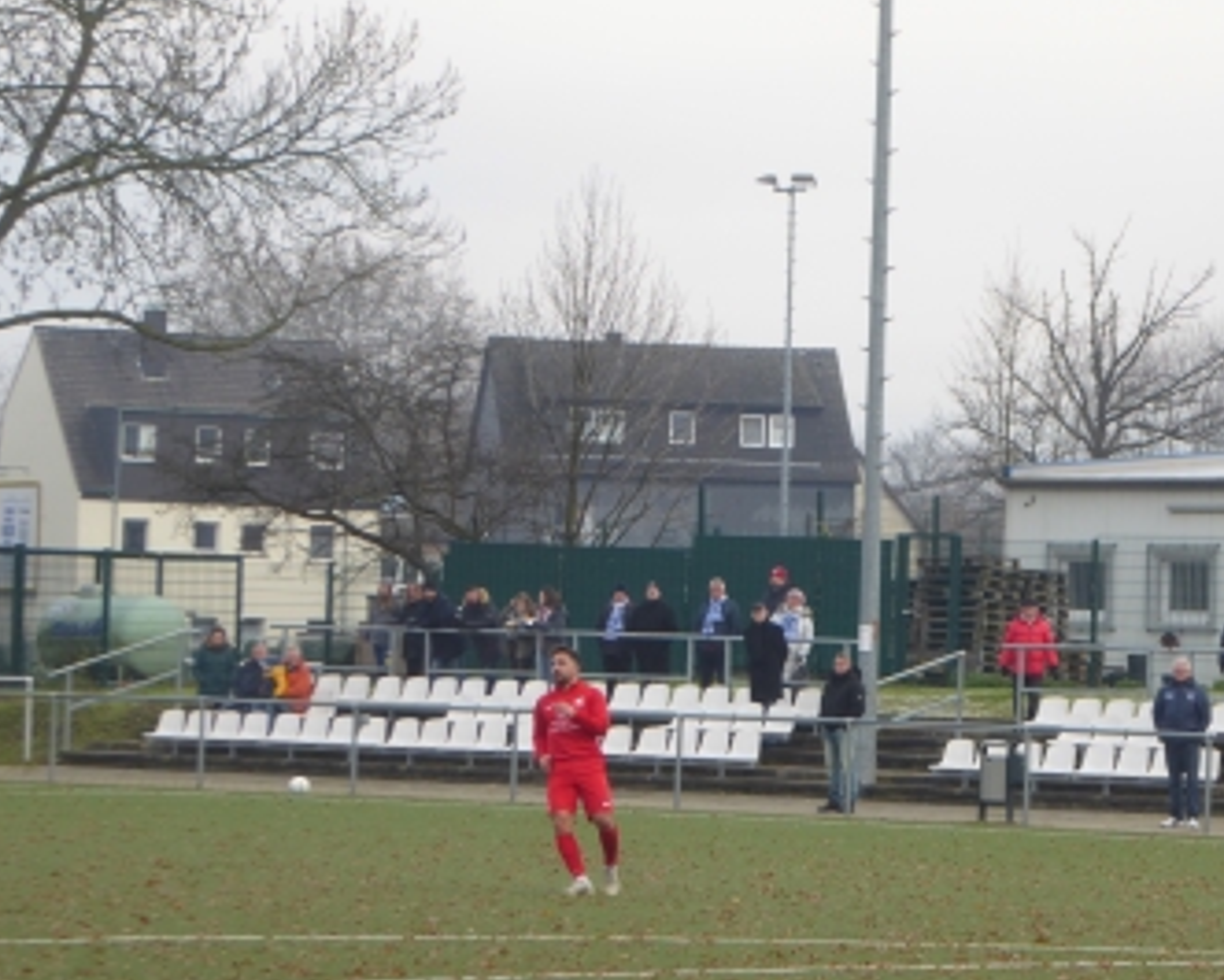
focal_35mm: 190
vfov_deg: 8.1
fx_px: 6885
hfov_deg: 10.2
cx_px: 802
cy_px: 551
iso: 125
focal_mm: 25.6
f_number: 5.4
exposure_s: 1/80
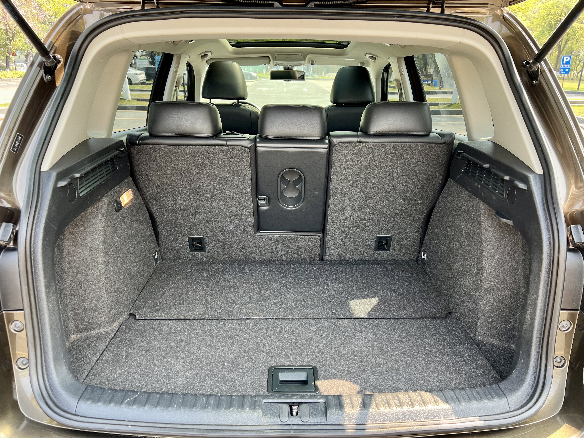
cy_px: 219
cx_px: 292
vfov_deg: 53.1
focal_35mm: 26
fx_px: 439
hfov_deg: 67.3
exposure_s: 1/167
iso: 50
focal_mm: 5.7
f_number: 1.5
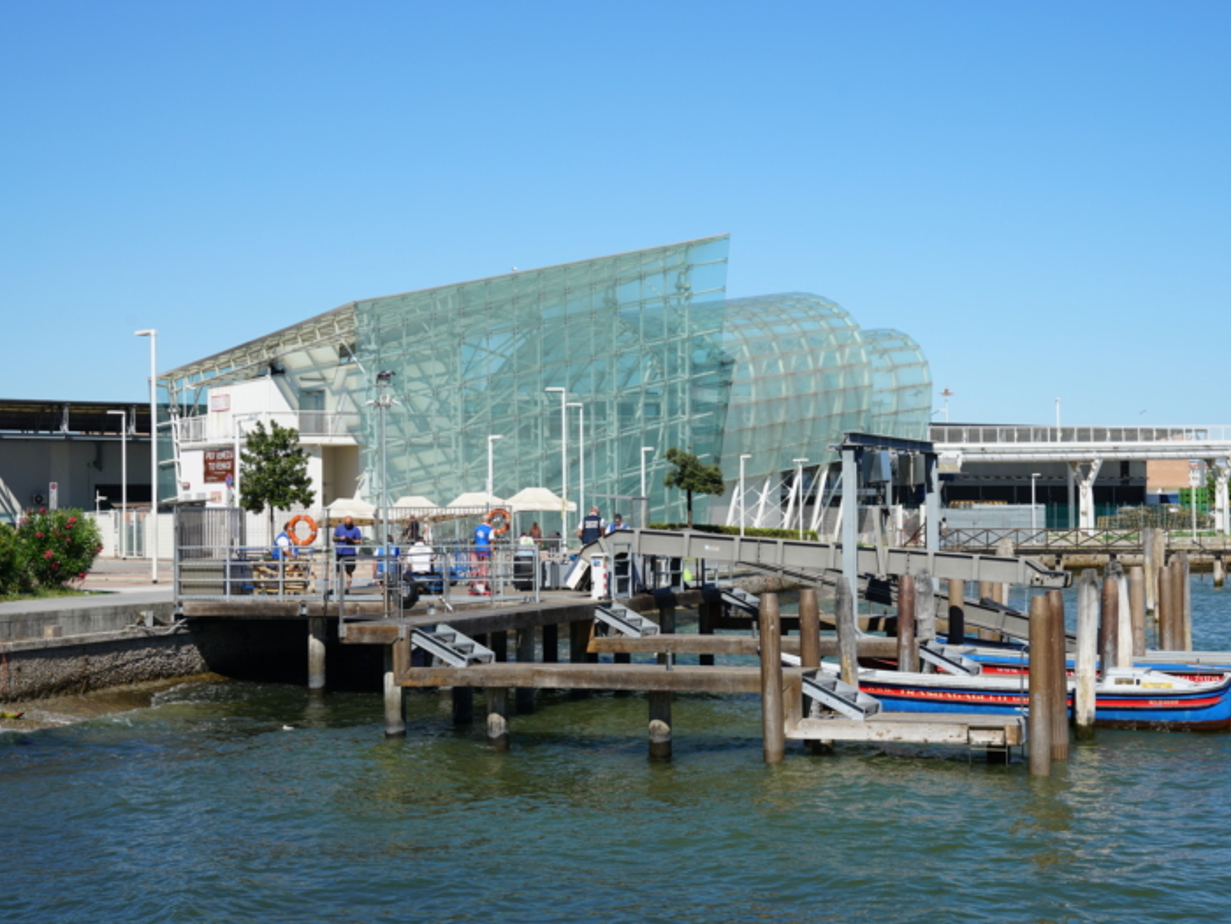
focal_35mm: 55
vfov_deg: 26.6
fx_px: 1956
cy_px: 456
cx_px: 691
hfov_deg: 34.9
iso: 100
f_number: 10
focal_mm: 50
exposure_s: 1/160
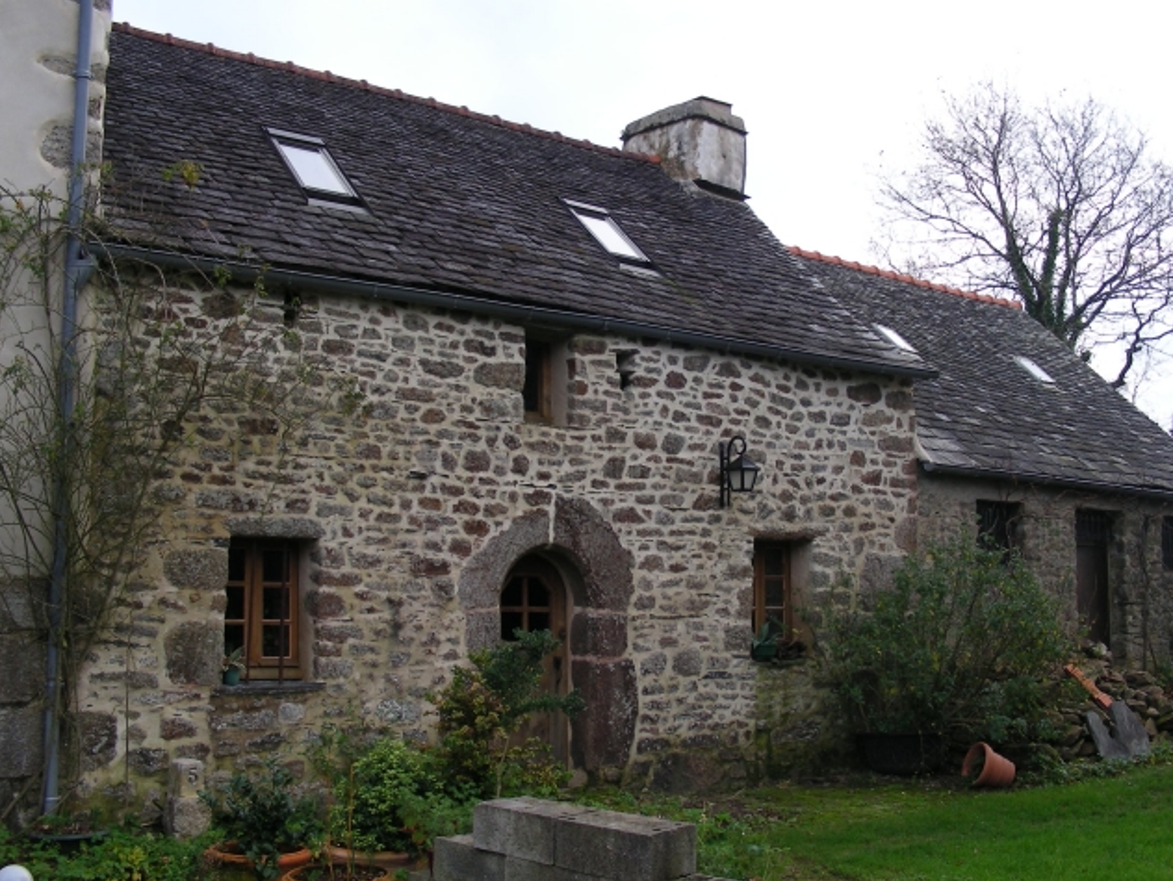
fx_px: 1390
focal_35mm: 41
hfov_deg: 45.7
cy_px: 456
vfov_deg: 35.2
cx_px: 616
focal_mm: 6.3
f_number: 3.5
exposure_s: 1/108
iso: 50
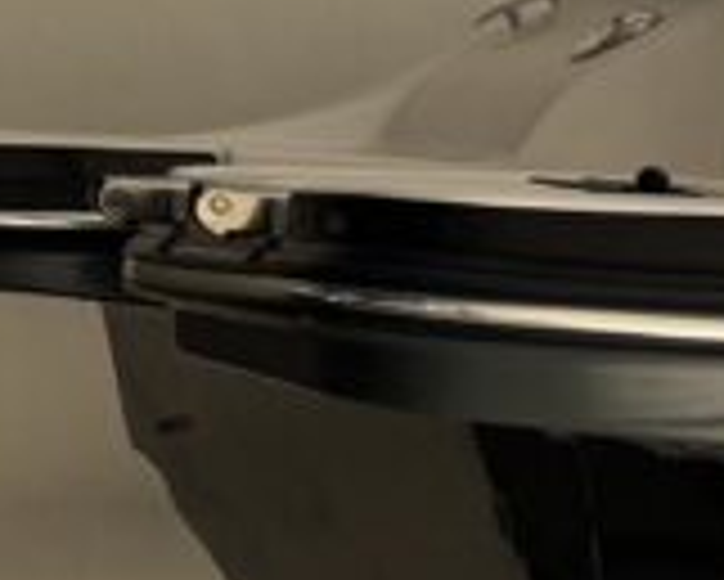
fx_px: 3752
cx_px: 2046
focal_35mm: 175
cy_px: 495
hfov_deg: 9.2
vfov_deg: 8.8
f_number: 1.78
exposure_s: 1/445
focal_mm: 6.76
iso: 80
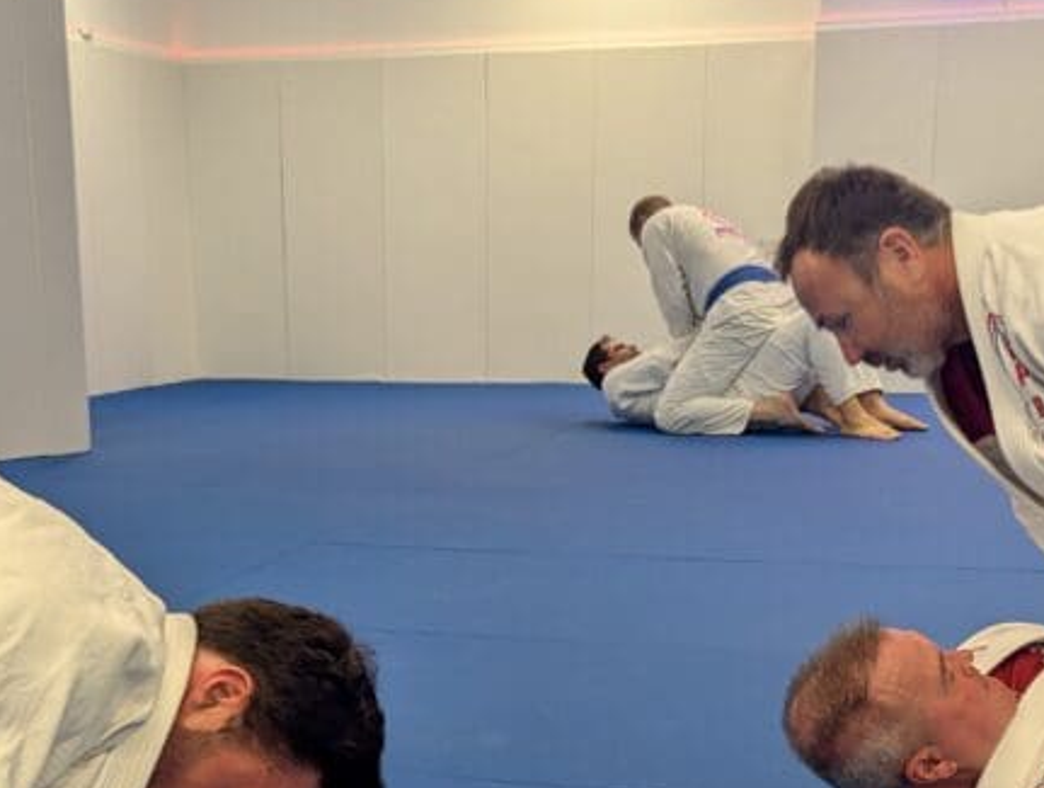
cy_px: 743
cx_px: 453
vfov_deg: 24.8
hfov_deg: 33.7
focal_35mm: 57
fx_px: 1722
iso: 108
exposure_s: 1/120
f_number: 1.85
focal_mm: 6.81
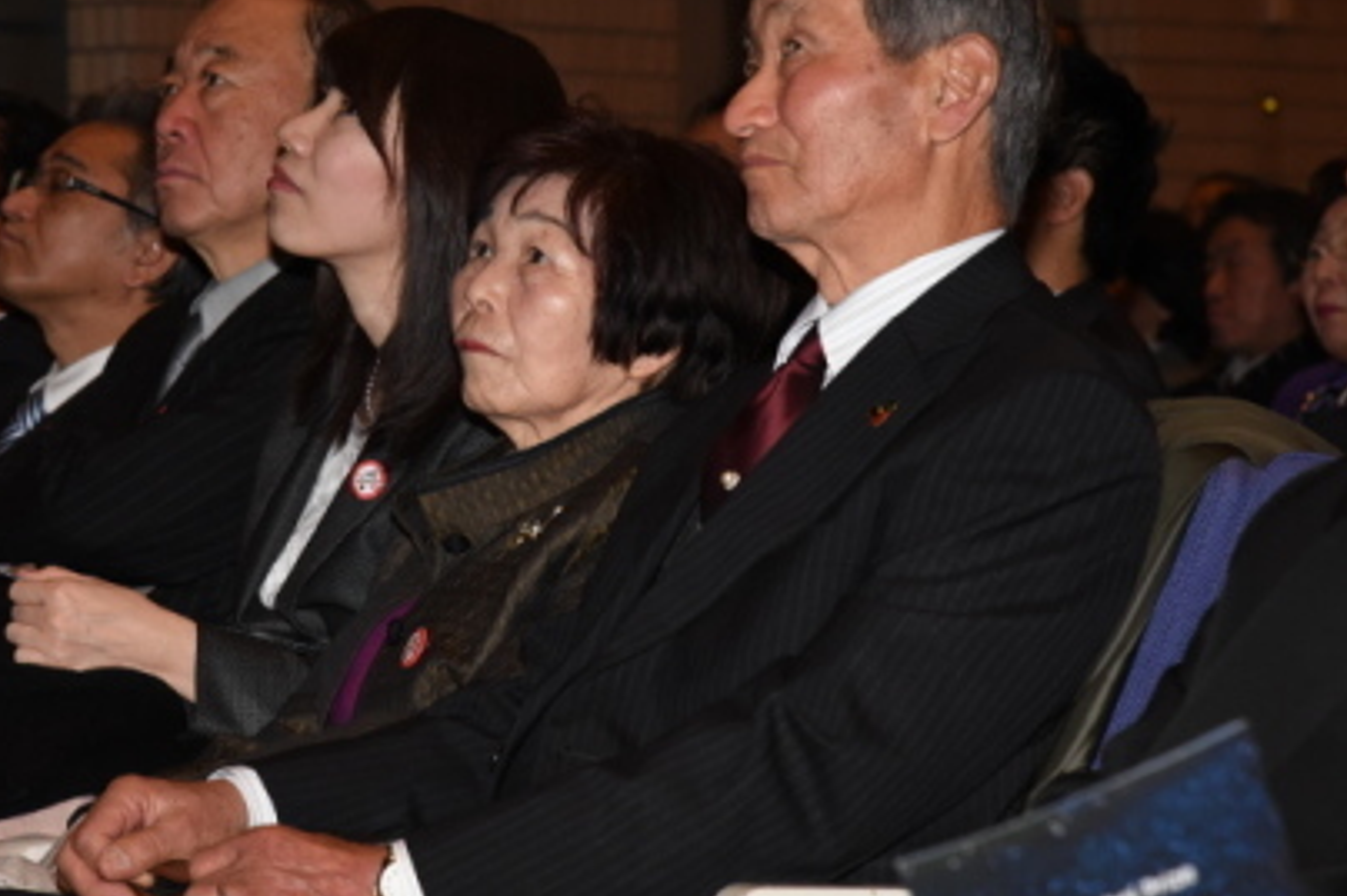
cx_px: 367
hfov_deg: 13.1
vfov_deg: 8.8
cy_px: 345
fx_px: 5834
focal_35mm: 156
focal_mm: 105
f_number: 9
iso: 2500
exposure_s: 1/60
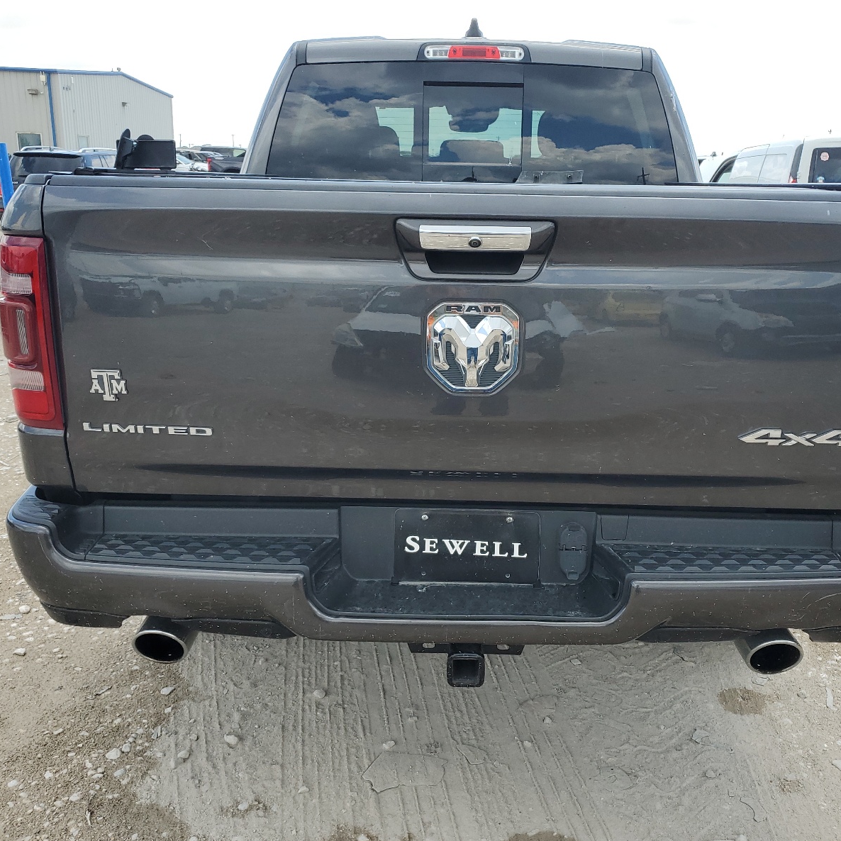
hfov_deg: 52.4
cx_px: 463
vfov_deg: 52.5
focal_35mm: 31
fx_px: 852
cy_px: 423
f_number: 1.5
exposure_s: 1/1429
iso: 50
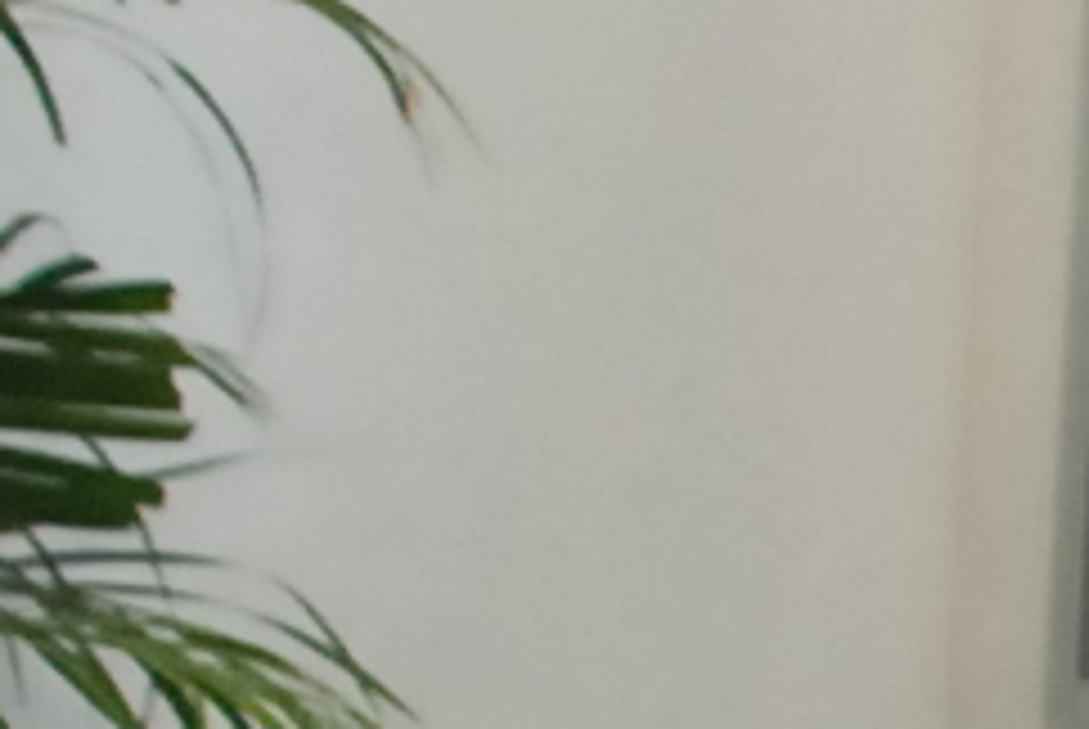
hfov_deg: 7.0
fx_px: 7269
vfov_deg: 5.6
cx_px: 4041
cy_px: 1346
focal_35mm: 240
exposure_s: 1/80
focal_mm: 20
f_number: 4.5
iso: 1600
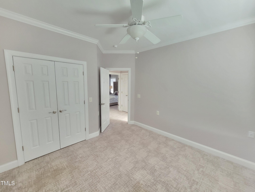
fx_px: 96
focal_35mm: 13
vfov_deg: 89.9
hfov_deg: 106.2
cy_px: 96
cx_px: 128
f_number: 2.2
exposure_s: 1/24
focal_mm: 2.2
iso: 640
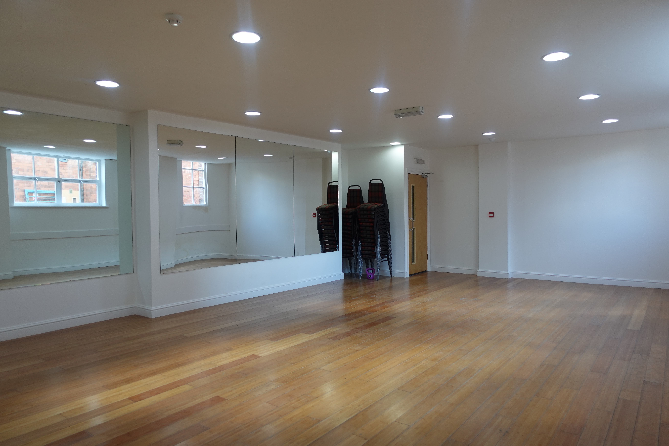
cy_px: 223
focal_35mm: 24
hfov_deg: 73.7
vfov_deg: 53.1
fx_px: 446
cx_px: 334
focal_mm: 9.4
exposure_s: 1/30
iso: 125
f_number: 2.5
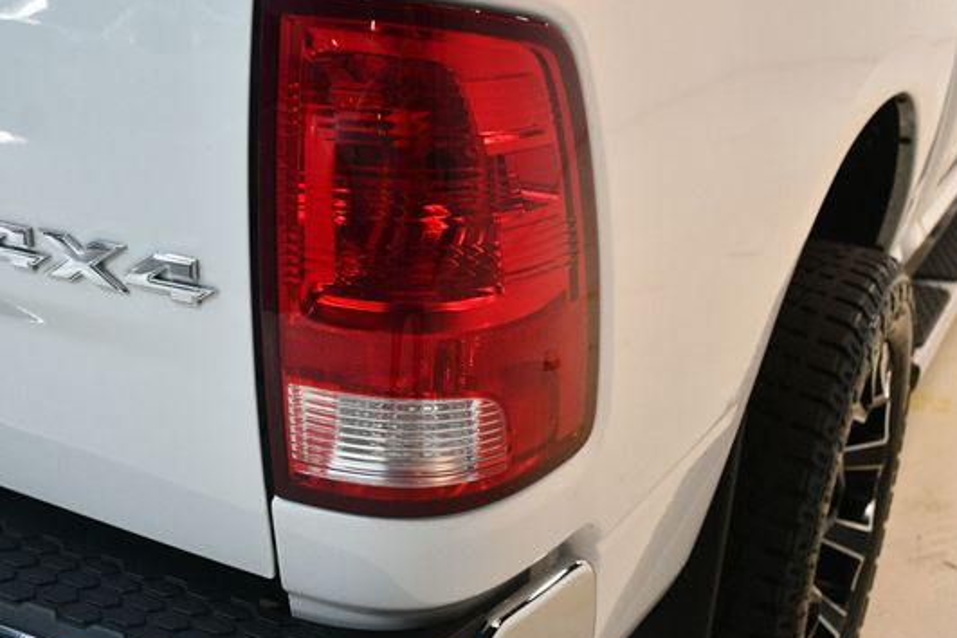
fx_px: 1249
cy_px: 294
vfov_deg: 28.6
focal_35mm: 47
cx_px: 433
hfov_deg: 41.9
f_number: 3.8
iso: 1600
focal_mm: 26
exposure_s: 1/125
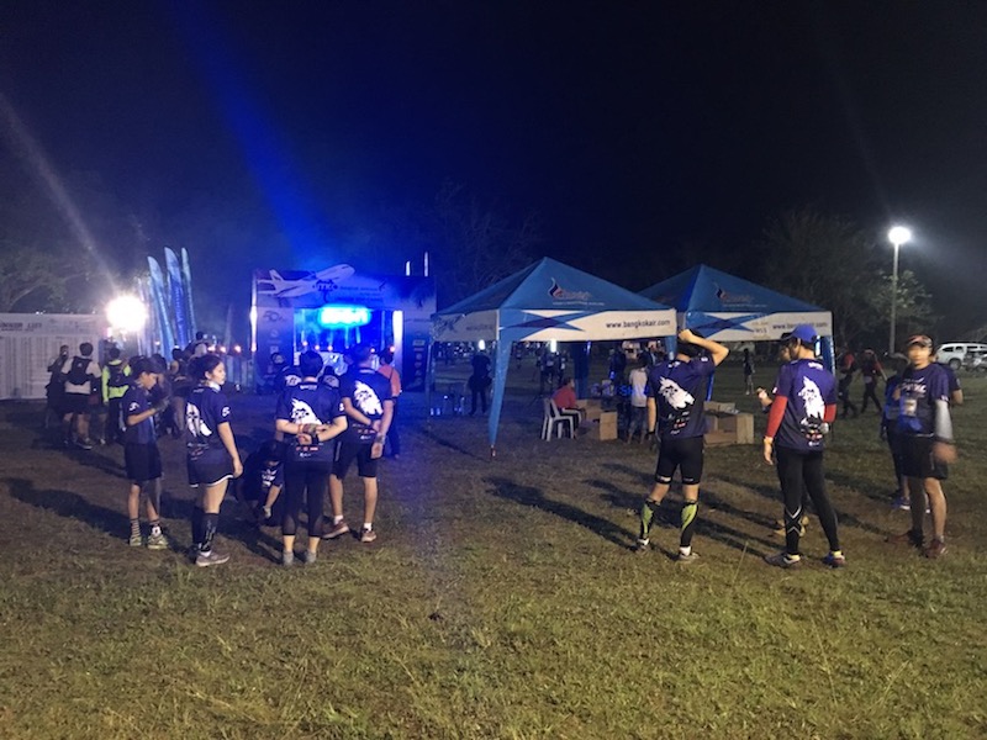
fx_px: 827
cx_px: 494
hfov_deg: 61.7
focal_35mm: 29
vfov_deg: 48.2
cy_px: 370
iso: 500
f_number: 2.2
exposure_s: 1/17
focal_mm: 4.15
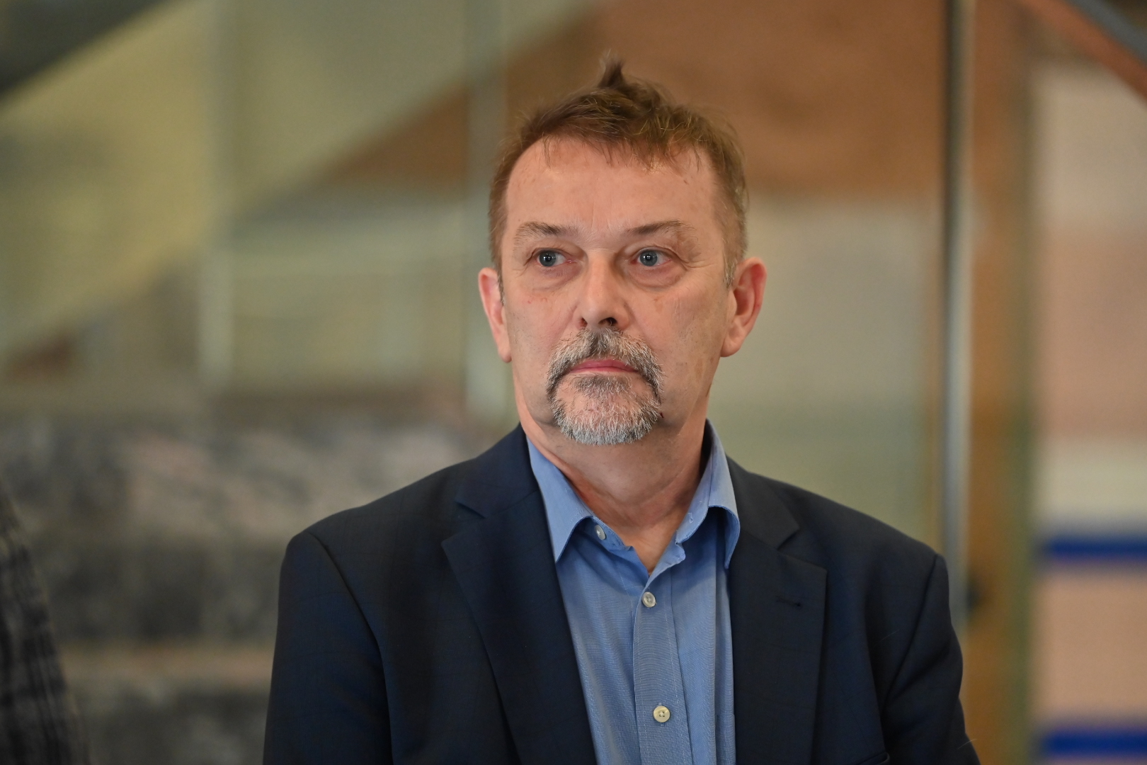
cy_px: 382
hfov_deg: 11.4
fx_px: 5735
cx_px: 574
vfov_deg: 7.6
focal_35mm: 180
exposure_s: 1/250
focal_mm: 180
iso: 2500
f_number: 2.8
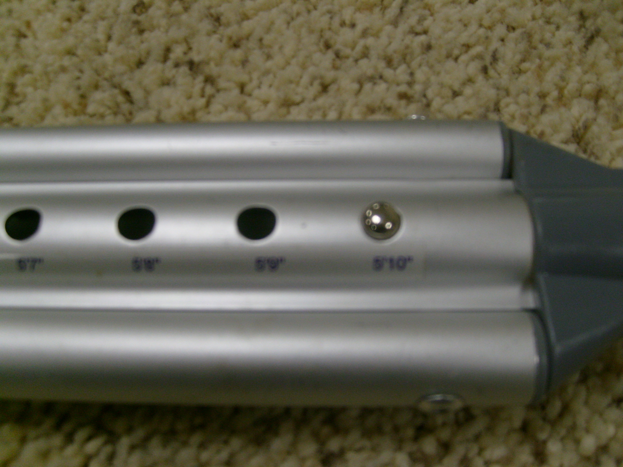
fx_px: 630
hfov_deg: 52.6
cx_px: 312
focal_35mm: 35
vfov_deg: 40.7
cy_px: 234
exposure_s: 1/45
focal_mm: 5.8
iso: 120
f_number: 2.8
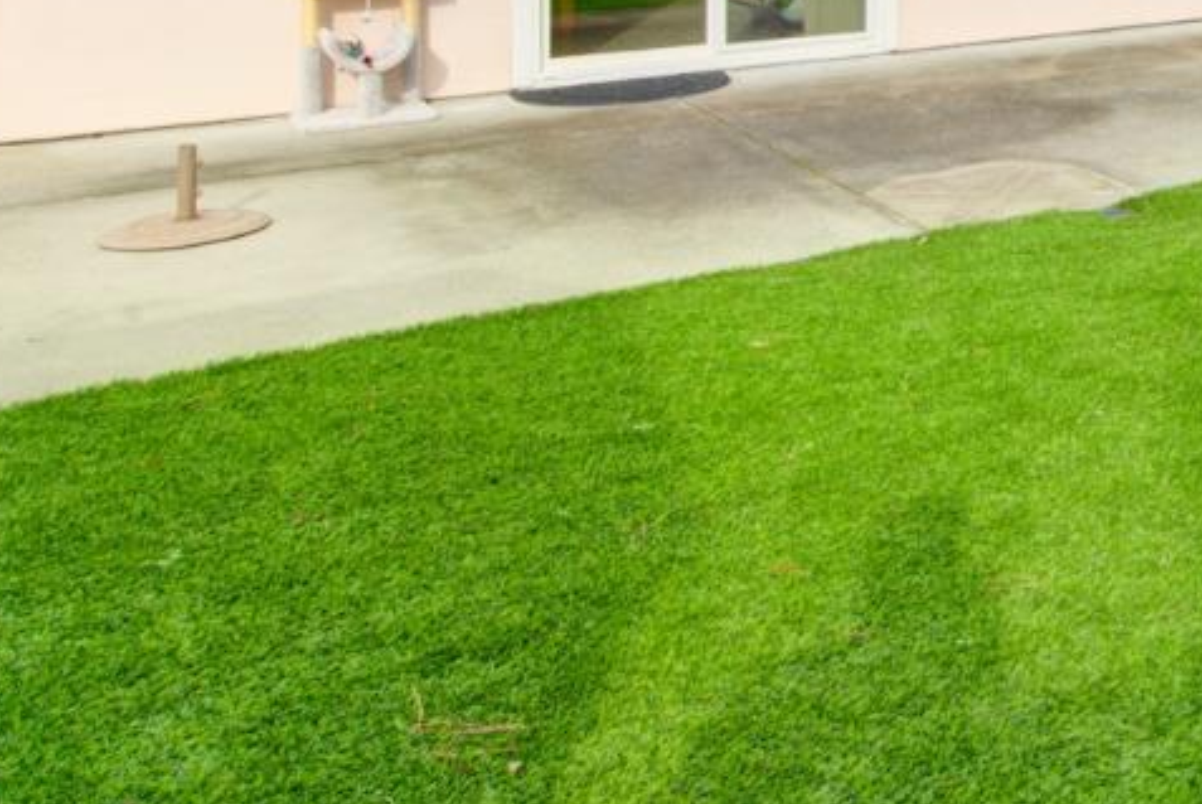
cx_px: 1449
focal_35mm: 44
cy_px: -181
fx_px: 1470
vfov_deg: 26.8
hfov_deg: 35.0
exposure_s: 1/60
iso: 100
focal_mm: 14
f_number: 14
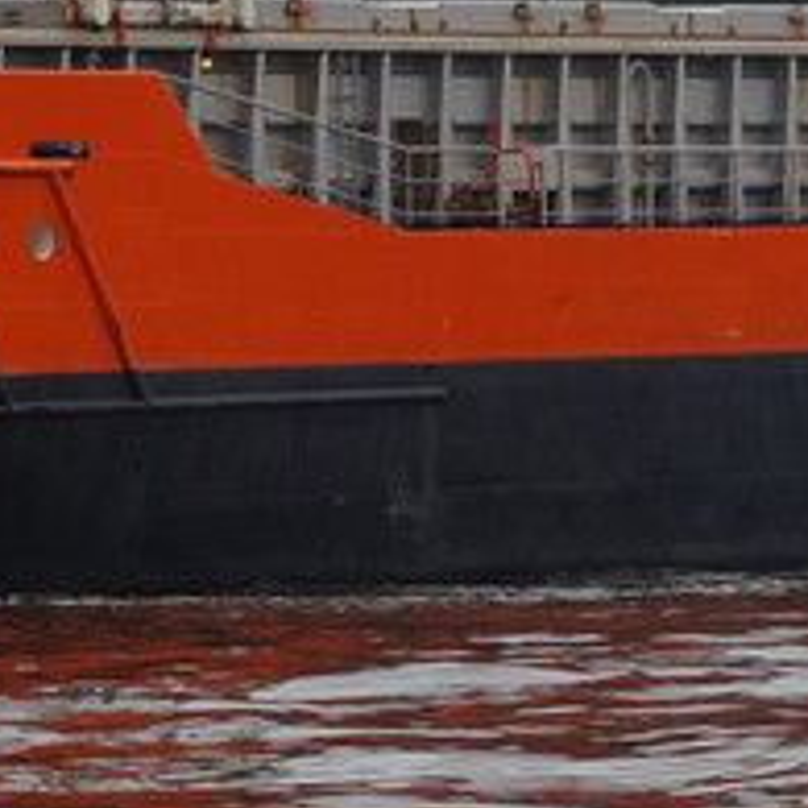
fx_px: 10352
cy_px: -622
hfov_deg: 4.5
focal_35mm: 392
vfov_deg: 4.4
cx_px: 448
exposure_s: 1/125
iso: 100
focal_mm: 50
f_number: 8
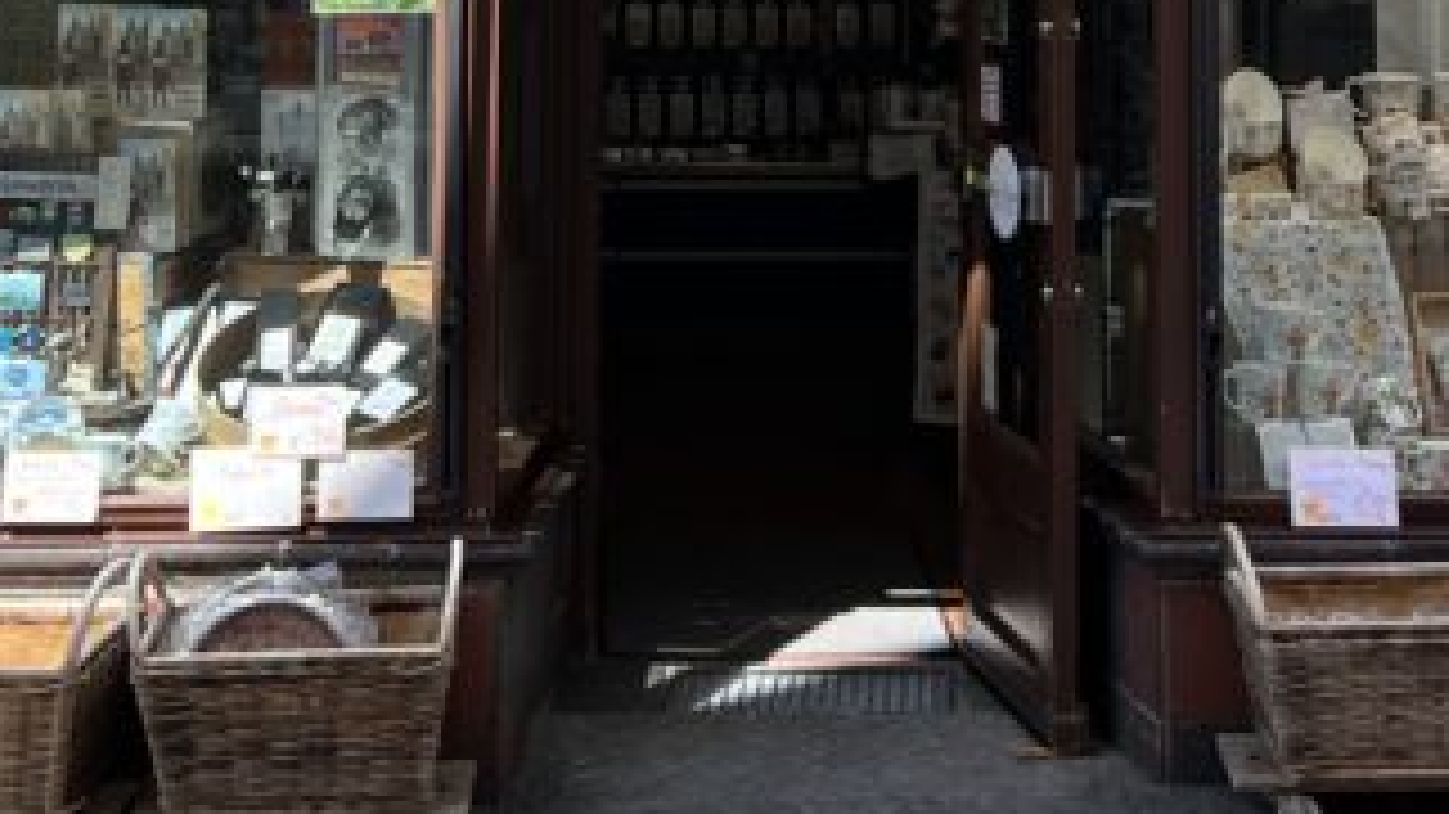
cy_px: -319
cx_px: 765
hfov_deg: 23.7
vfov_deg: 12.9
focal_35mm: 90
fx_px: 3457
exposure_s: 1/1901
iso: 50
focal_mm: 5.7
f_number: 1.5
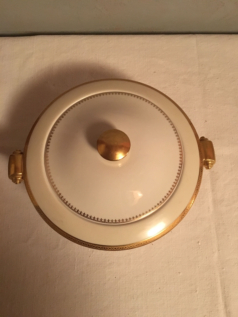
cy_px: 158
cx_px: 119
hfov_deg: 48.2
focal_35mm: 29
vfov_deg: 61.7
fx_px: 266
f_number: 2.2
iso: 400
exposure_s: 1/17
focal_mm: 4.15
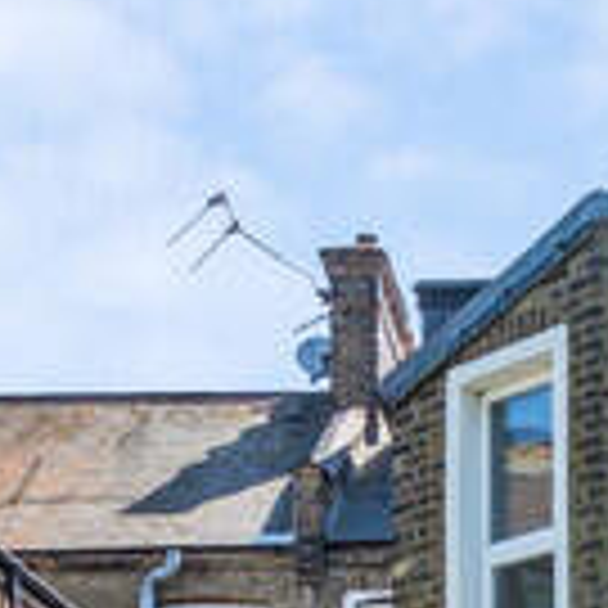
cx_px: 599
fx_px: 1928
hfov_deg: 17.5
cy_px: 962
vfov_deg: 16.1
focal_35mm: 97
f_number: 8
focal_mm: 10
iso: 640
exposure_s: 1/640
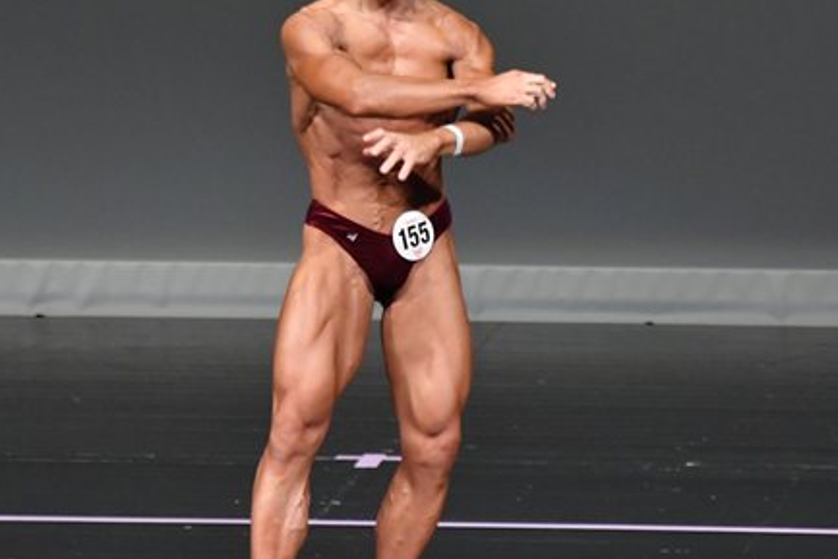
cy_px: 234
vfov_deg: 2.2
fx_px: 14366
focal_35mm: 617
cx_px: 415
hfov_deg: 3.3
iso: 4000
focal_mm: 230
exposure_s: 1/400
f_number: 5.6
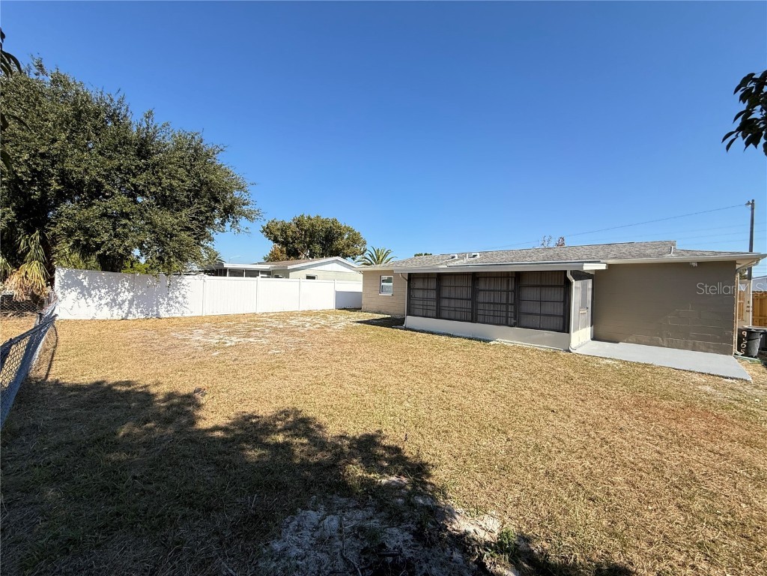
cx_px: 384
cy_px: 288
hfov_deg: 102.1
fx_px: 310
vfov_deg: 85.7
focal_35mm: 14
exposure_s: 1/1572
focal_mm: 2.22
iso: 64
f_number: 2.2
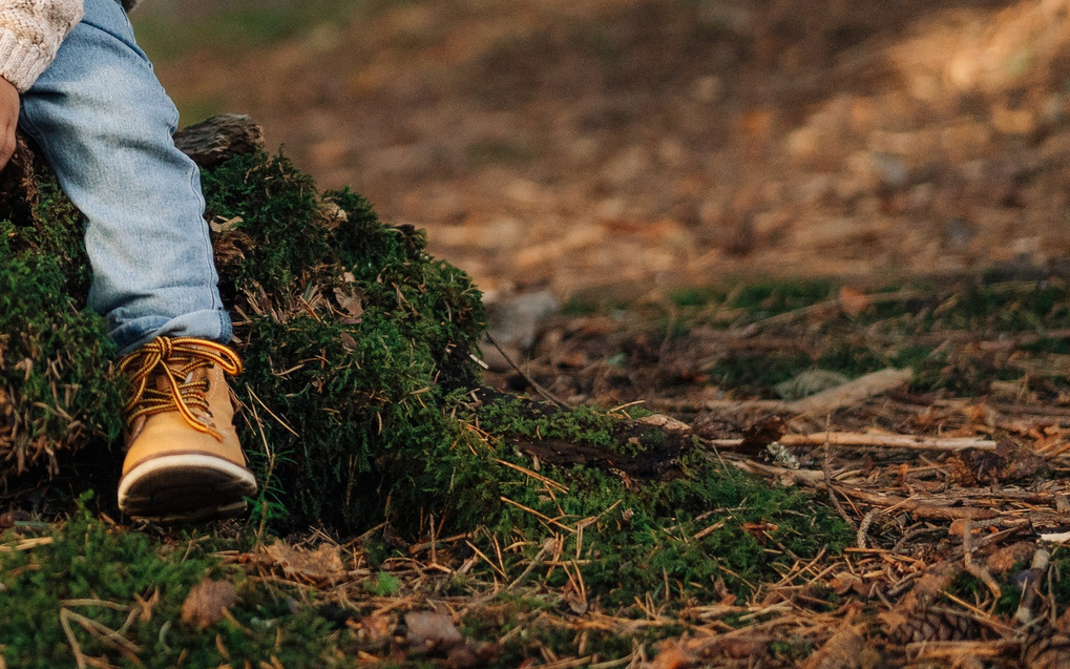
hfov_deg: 15.7
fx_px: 3733
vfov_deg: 10.1
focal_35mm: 128
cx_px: -236
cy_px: -90
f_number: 1.6
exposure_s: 1/800
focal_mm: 50
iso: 1250
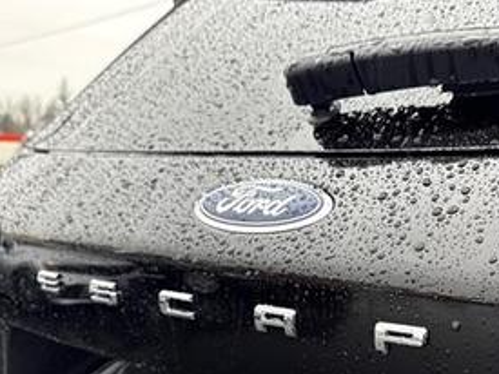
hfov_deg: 41.2
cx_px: 397
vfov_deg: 31.8
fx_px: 634
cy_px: 312
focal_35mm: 44
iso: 100
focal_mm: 6.76
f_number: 1.78
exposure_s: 1/121
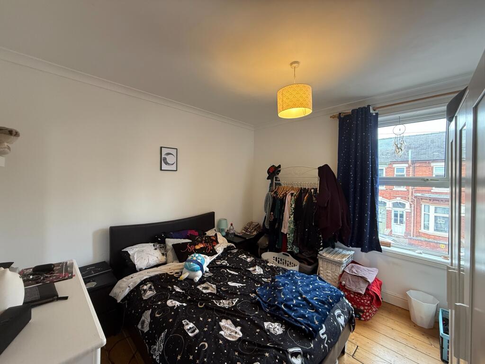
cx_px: 242
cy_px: 182
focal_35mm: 14
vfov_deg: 85.7
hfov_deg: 102.1
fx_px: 196
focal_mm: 2.22
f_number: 2.2
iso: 320
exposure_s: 1/50
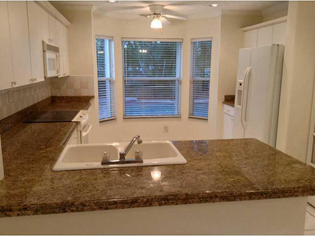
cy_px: 118
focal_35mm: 33
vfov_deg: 42.9
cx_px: 158
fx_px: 300
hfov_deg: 55.4
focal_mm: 3.3
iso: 80
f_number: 2.4
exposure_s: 1/24
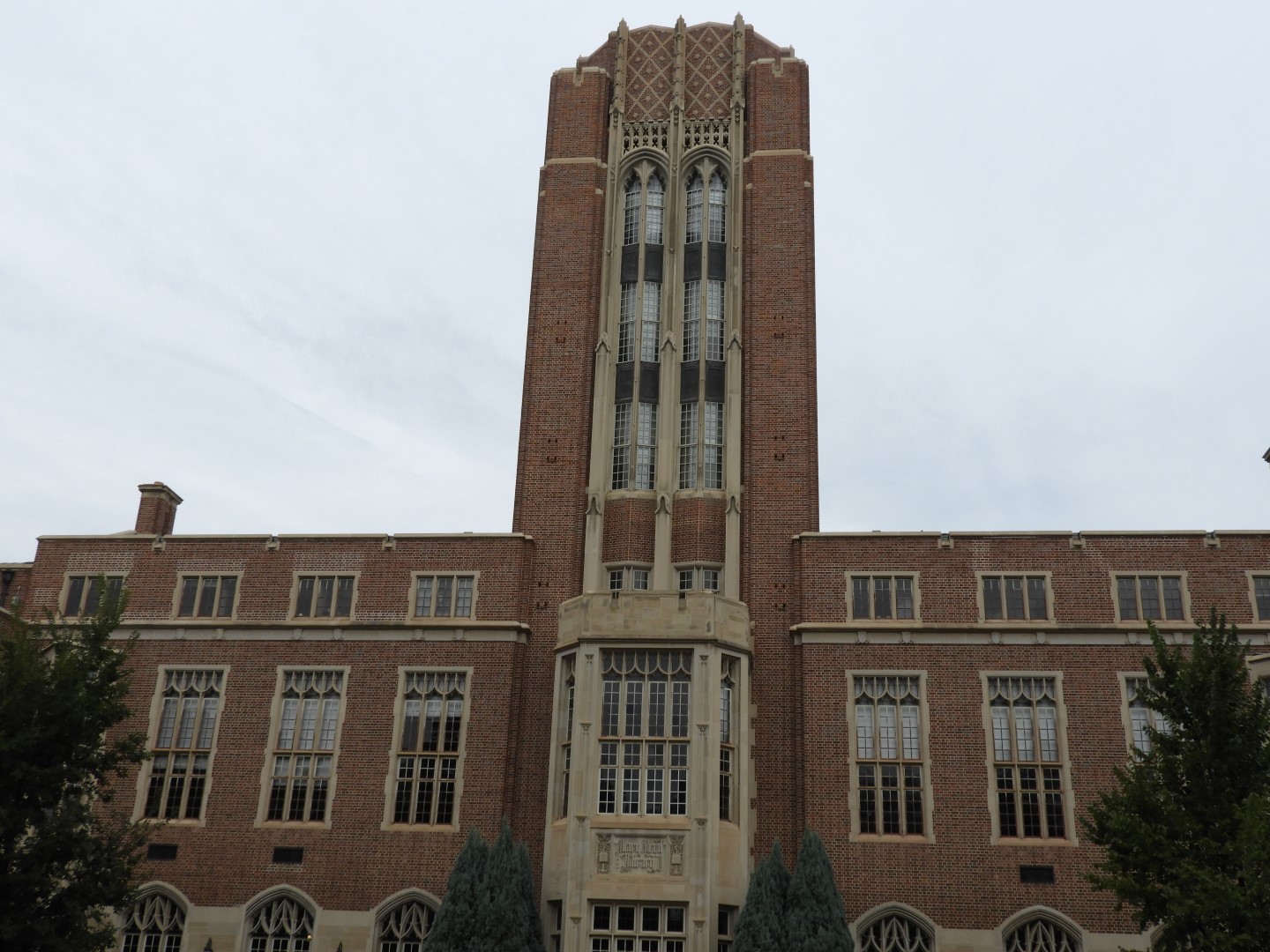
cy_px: 476
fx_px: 1284
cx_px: 635
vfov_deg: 40.7
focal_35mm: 35
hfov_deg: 52.6
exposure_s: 1/640
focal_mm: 6.3
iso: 100
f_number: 3.8
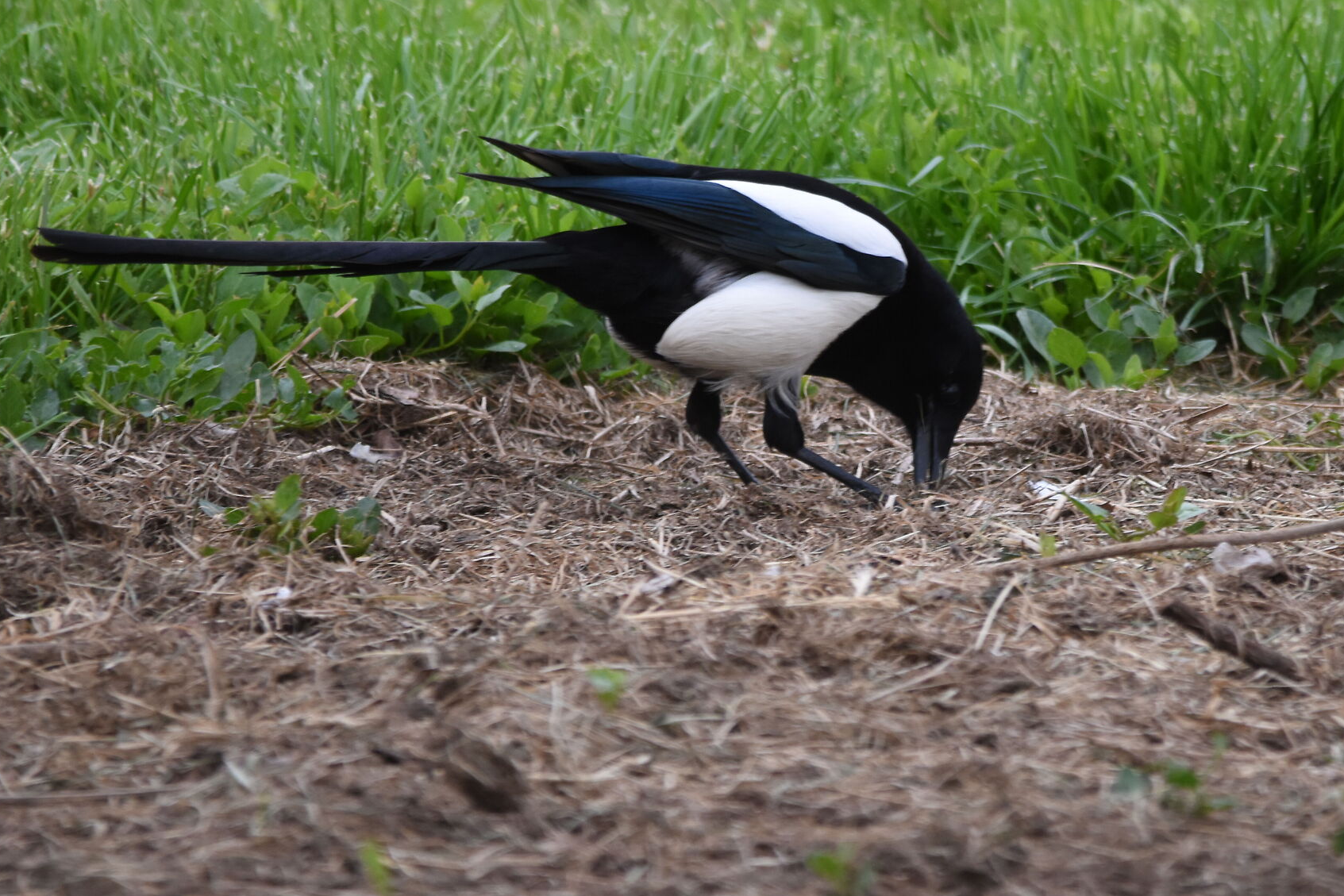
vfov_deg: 1.3
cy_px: 310
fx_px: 39686
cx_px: 814
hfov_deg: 1.9
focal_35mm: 1063
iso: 800
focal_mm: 500
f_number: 6.3
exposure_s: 1/200
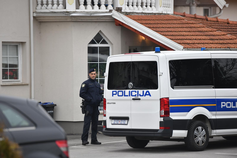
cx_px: 118
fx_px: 1317
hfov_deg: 10.3
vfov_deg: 6.9
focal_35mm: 200
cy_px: 79
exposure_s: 1/500
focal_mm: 200
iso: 400
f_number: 5
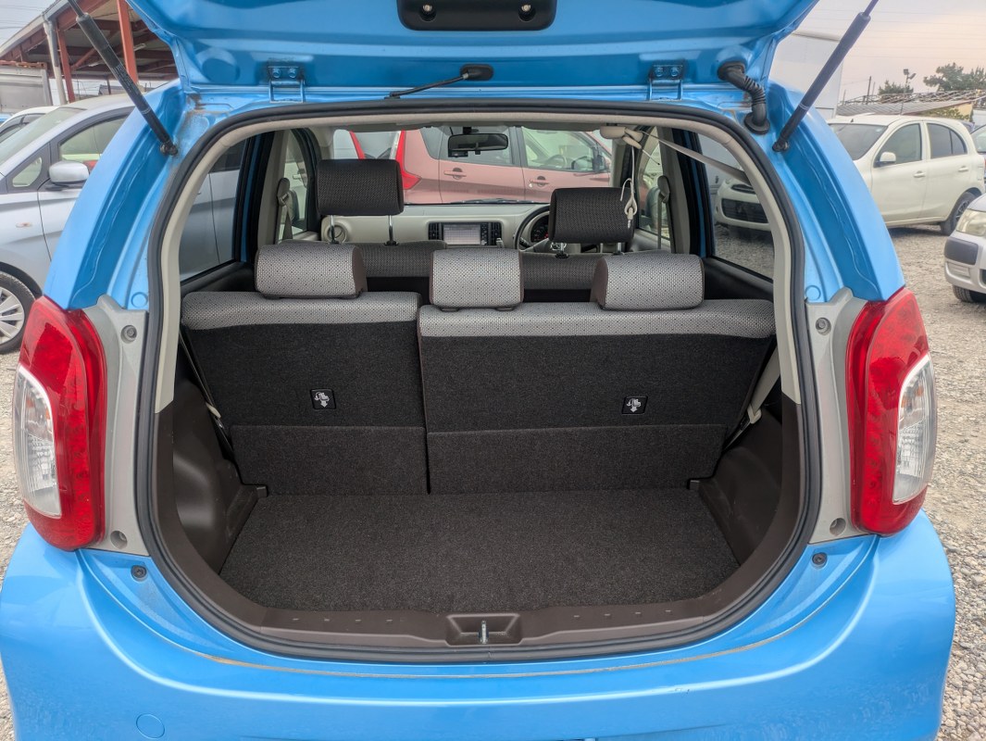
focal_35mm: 25
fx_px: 712
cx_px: 493
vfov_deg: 54.9
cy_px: 370
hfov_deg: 69.4
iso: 45
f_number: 1.89
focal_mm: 5.43
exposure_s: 1/733
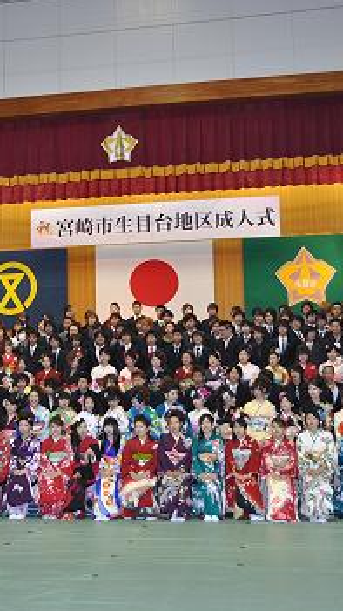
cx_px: 118
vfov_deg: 42.9
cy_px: 305
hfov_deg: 24.8
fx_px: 777
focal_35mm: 48
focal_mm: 20
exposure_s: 1/60
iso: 800
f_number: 3.8
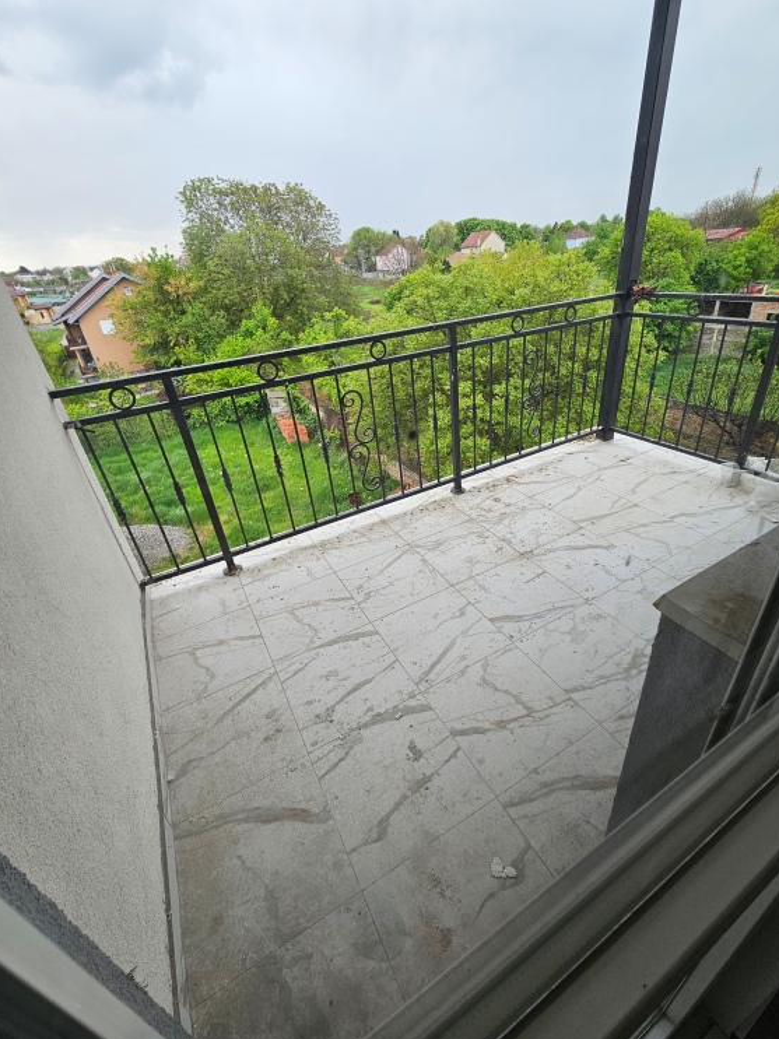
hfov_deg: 85.6
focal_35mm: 14
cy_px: 510
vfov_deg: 102.1
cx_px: 411
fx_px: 420
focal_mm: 2.2
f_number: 2.2
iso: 50
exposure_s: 1/266
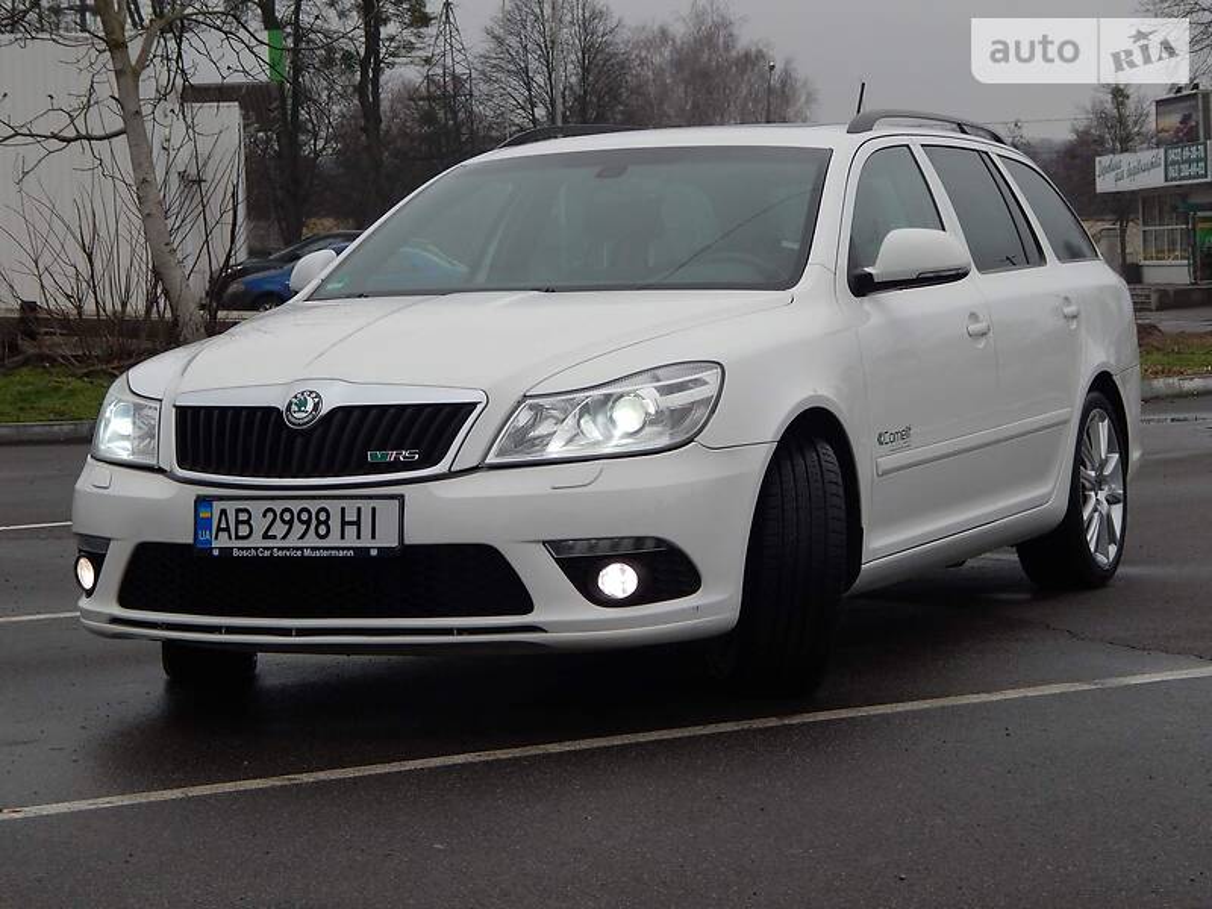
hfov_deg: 22.8
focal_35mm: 86
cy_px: 454
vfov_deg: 17.2
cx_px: 606
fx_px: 3011
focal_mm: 15.3
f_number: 4.3
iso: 125
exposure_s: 1/320
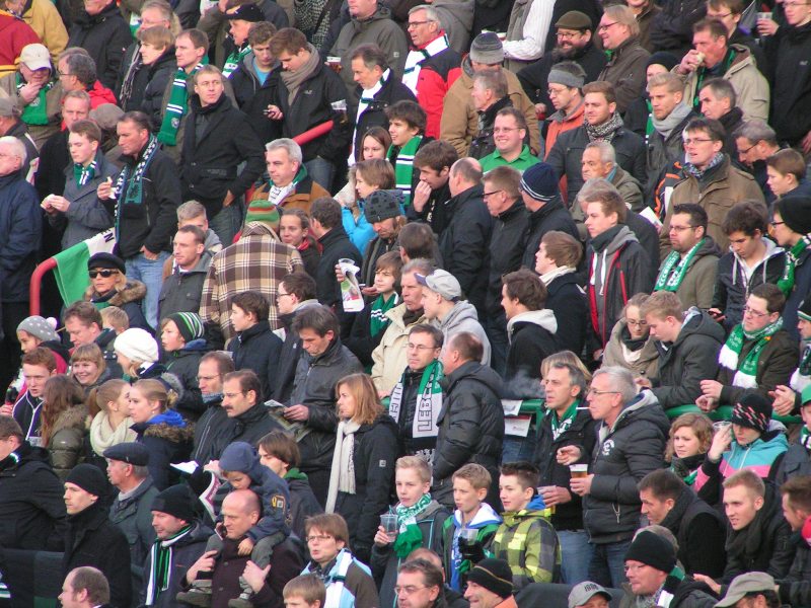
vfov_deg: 3.9
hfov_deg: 5.2
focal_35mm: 380
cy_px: 304
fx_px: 8903
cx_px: 406
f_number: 3.5
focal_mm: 58
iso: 200
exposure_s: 1/320
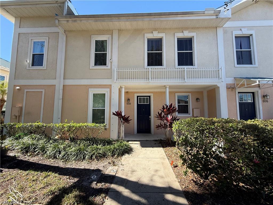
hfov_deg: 102.1
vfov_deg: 85.7
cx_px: 136
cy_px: 102
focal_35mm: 14
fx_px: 110
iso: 64
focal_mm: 2.22
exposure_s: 1/510
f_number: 2.2
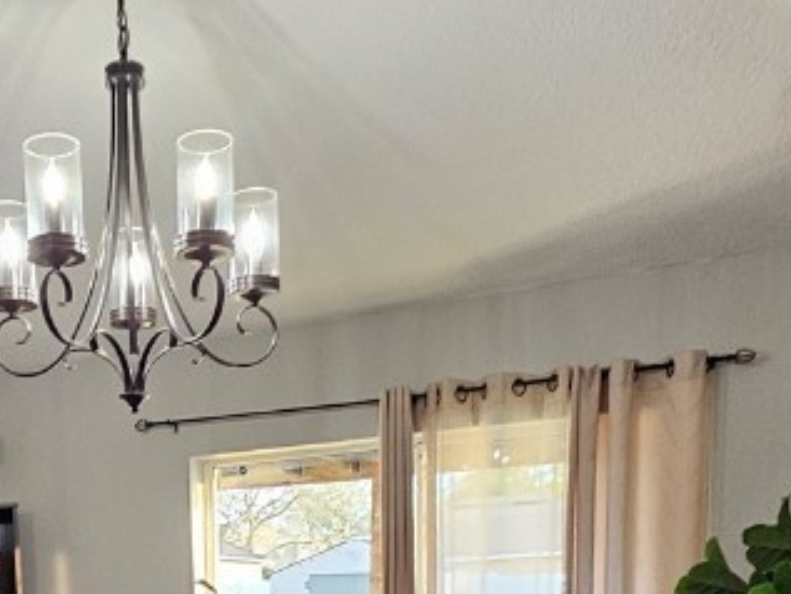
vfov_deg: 28.2
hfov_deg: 42.8
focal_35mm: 42
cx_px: 162
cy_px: 779
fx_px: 960
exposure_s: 1/60
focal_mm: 2.2
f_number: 2.2
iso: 320
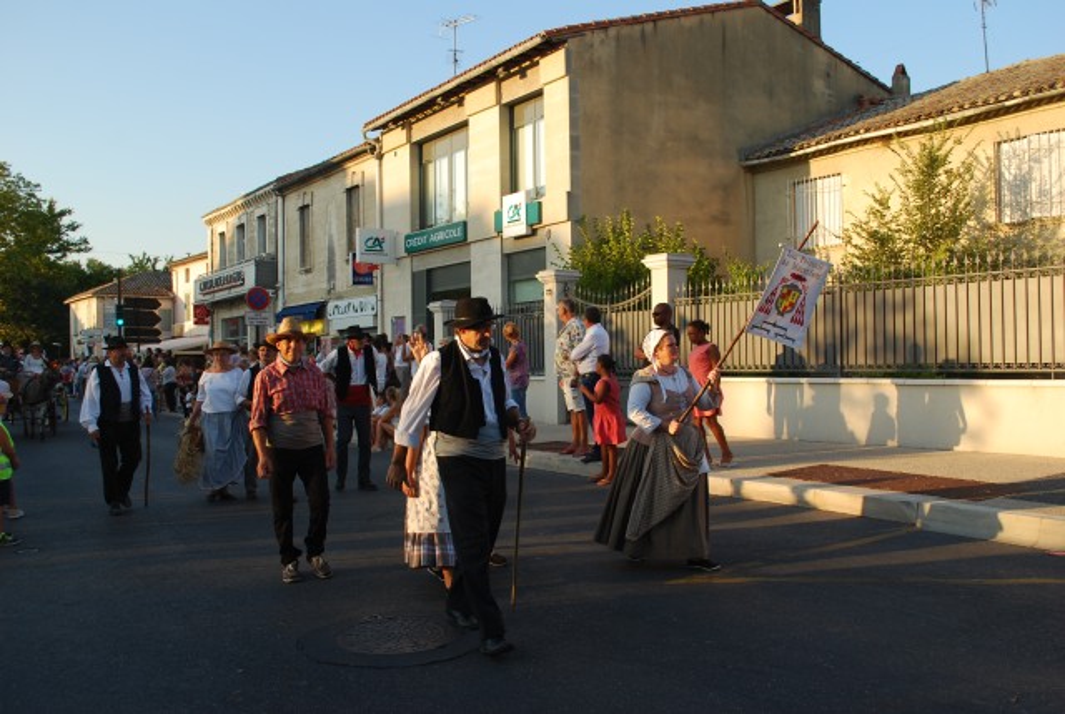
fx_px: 978
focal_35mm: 33
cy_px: 357
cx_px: 532
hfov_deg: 57.1
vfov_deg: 40.1
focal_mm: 22
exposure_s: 1/125
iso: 110
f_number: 5.6
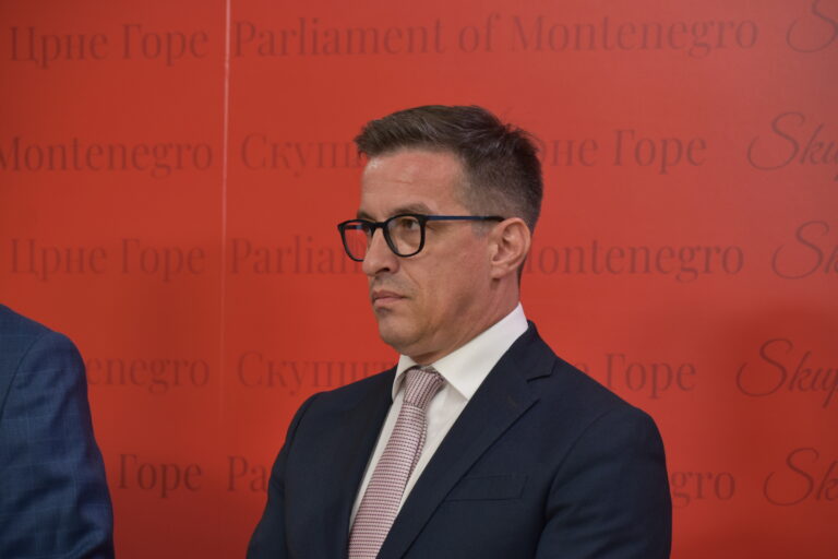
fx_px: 4050
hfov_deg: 11.8
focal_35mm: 174
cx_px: 419
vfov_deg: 7.9
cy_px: 280
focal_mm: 116
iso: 400
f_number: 5.6
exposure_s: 1/125
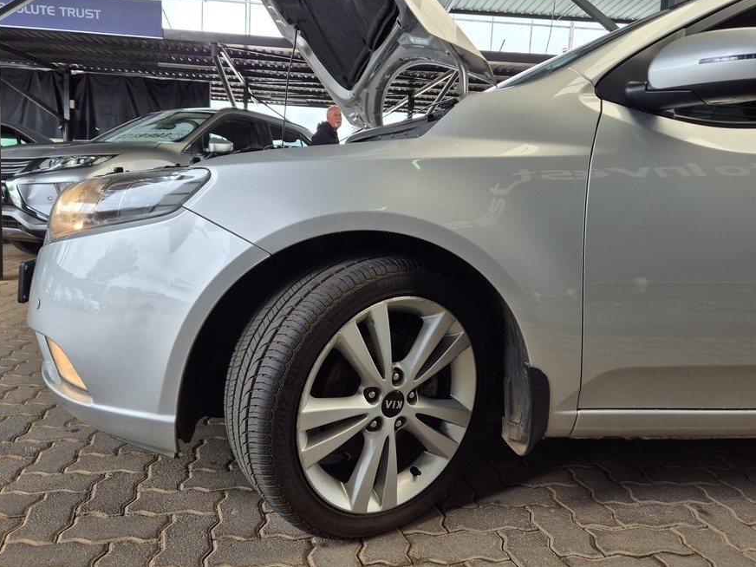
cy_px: 266
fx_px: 590
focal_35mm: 27
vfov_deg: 51.3
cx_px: 355
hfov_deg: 65.3
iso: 40
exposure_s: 1/180
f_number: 1.8
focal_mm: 5.4
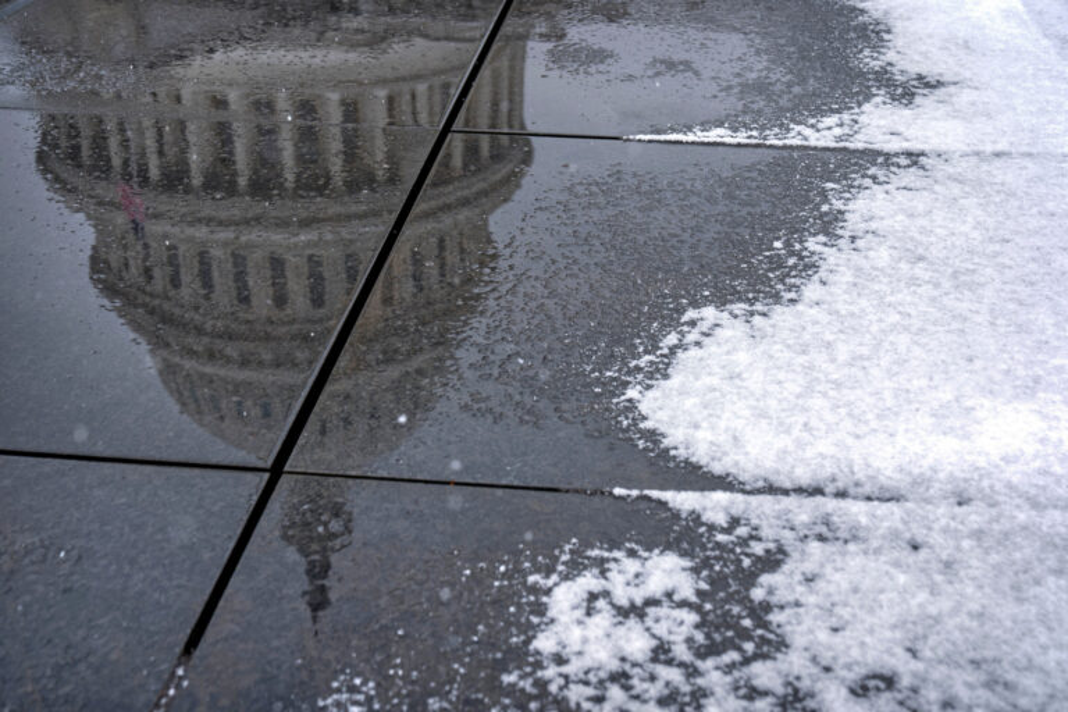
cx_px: 534
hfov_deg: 41.1
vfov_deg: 28.1
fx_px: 1424
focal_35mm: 48
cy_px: 356
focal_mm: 48
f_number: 4.5
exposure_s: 1/250
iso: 250
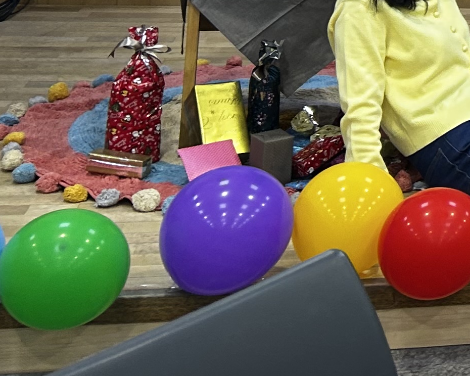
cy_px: -234
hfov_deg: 14.0
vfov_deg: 13.0
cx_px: 1008
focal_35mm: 110
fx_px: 1530
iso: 80
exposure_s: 1/60
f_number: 1.5
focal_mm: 5.7
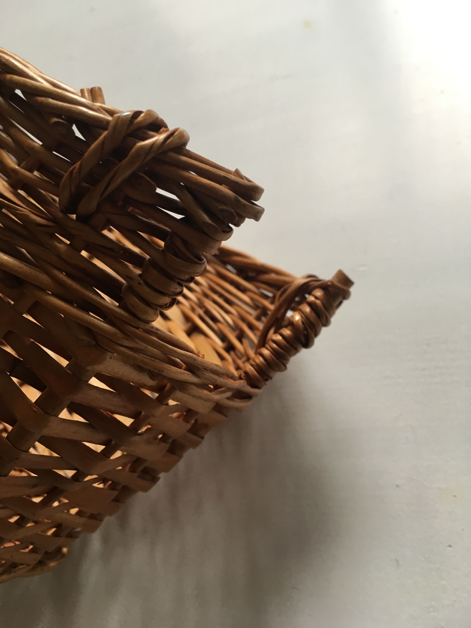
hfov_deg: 48.2
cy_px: 314
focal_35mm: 29
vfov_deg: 61.7
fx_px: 526
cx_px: 236
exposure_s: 1/33
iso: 50
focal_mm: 4.15
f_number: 2.2
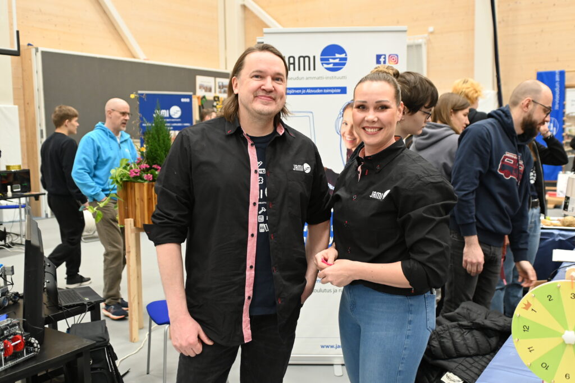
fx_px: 575
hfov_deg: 53.1
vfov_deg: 36.9
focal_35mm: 36
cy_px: 192
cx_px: 288
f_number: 2.8
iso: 900
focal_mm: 24
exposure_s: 1/125
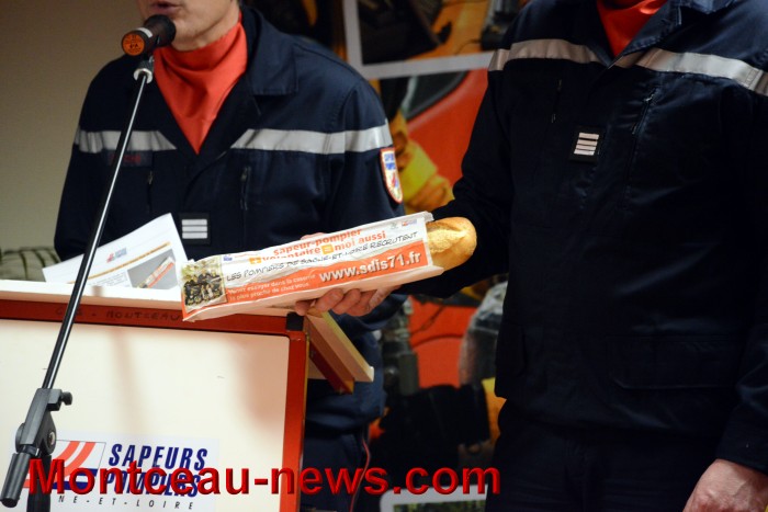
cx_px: 384
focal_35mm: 300
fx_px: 6401
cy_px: 256
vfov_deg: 4.6
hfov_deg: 6.9
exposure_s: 1/80
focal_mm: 300
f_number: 5.6
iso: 6400
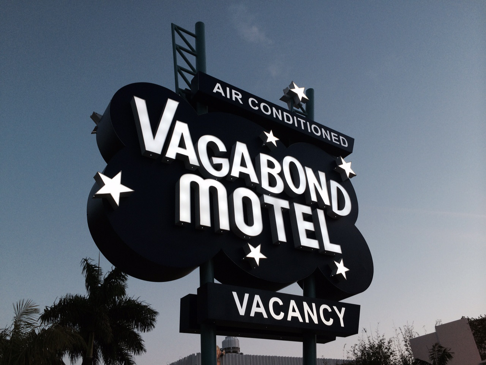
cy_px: 182
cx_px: 243
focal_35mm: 30
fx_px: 421
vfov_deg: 46.8
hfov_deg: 60.0
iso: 50
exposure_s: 1/60
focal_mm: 4.12
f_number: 2.2
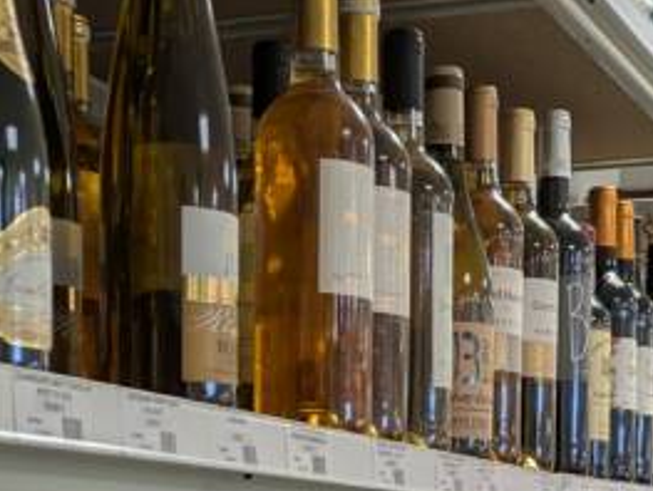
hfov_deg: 20.6
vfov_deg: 14.7
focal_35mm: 95
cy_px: 708
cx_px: 365
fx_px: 1795
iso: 118
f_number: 1.89
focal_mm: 5.43
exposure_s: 1/100
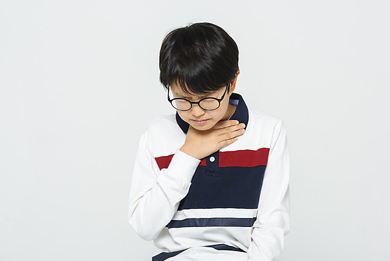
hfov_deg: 16.8
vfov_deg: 11.2
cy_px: 130
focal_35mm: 122
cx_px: 195
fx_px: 1322
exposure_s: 1/125
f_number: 14
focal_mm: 122
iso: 100
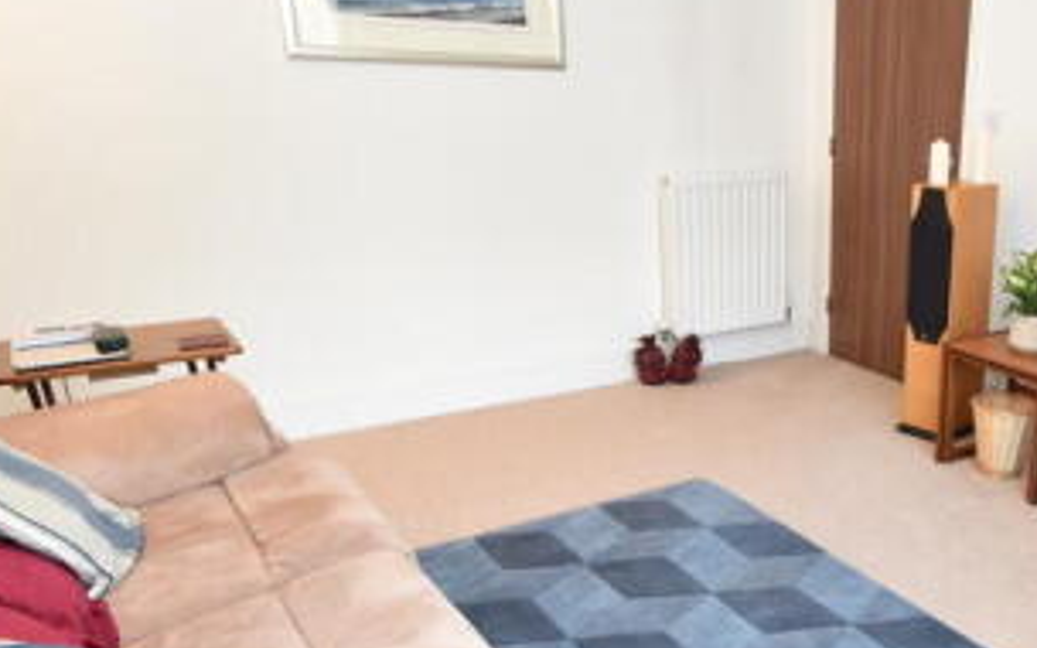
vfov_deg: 37.7
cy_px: 452
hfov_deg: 53.6
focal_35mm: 33
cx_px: 855
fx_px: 933
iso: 800
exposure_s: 1/100
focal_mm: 10
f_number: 5
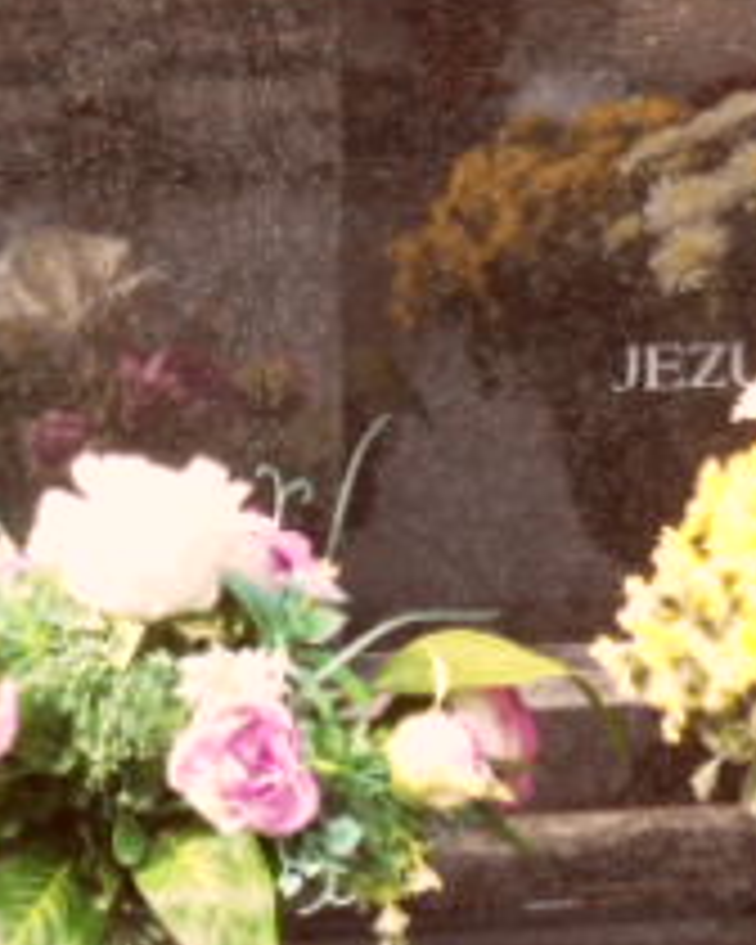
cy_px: 45
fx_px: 5314
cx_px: 464
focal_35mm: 190
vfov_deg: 10.1
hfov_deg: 8.1
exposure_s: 1/125
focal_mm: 6.5
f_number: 3.6
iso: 80
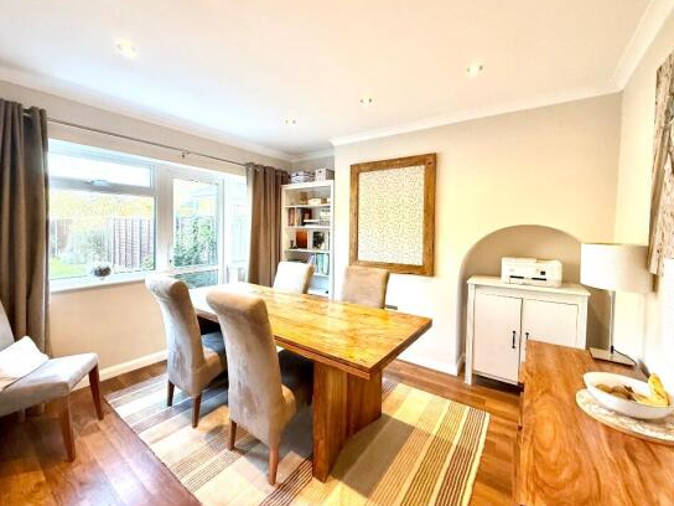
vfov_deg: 81.7
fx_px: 292
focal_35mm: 15
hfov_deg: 98.1
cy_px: 237
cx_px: 323
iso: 250
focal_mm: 2.22
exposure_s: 1/100
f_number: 2.2
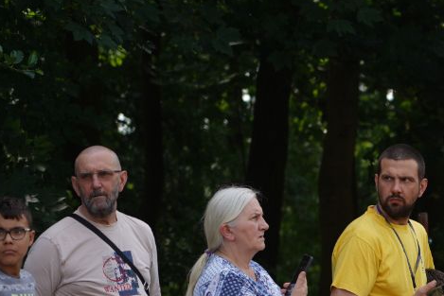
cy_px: 374
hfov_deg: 7.0
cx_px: 581
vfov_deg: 4.7
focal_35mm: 291
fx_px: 3590
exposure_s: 1/250
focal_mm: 105
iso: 80
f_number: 4
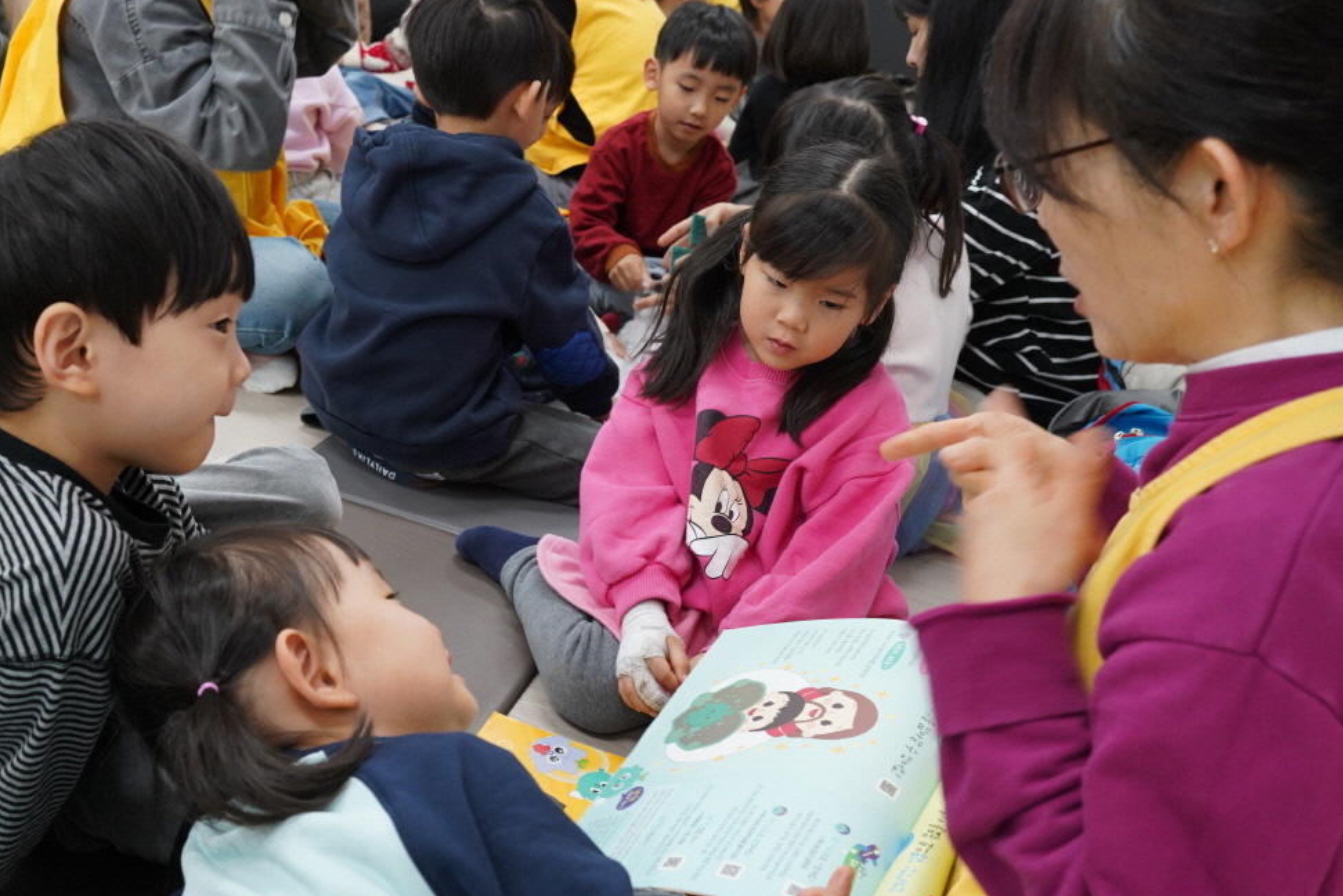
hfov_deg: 46.1
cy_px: 481
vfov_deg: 31.9
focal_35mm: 42
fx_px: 1567
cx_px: 519
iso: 2500
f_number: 6.3
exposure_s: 1/60
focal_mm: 34
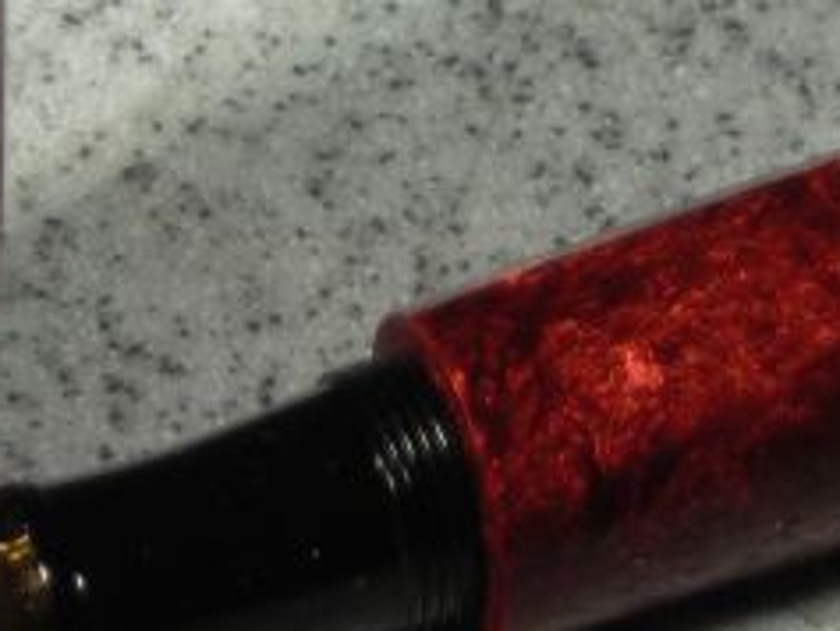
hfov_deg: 6.3
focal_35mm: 313
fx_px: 7599
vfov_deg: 4.7
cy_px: 0
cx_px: 634
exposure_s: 1/22.8
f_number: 5.3
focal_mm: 19.2
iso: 50
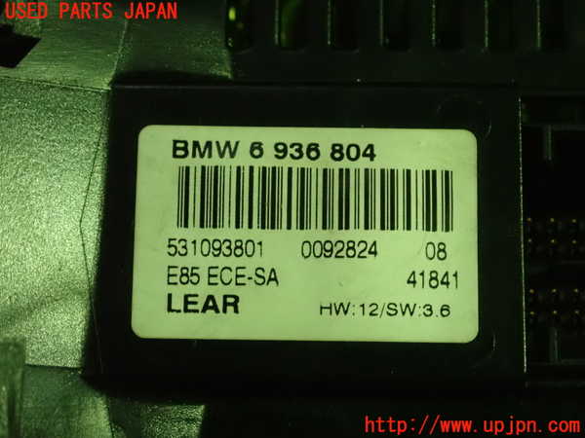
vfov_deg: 14.8
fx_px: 1690
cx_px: 292
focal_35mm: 100
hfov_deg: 19.6
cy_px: 219
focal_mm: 18
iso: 1600
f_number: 4.9
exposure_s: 1/50
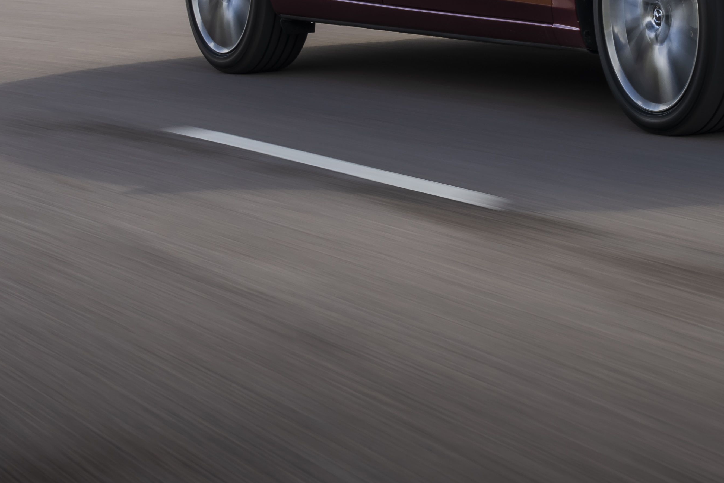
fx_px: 2735
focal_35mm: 136
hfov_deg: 14.8
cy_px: -218
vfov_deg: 9.8
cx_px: 741
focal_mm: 42
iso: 50
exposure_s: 1/25
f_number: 9
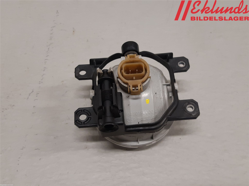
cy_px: 93
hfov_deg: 67.3
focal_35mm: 26
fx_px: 187
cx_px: 124
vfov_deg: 53.1
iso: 125
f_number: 1.7
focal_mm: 3.93
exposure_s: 1/50
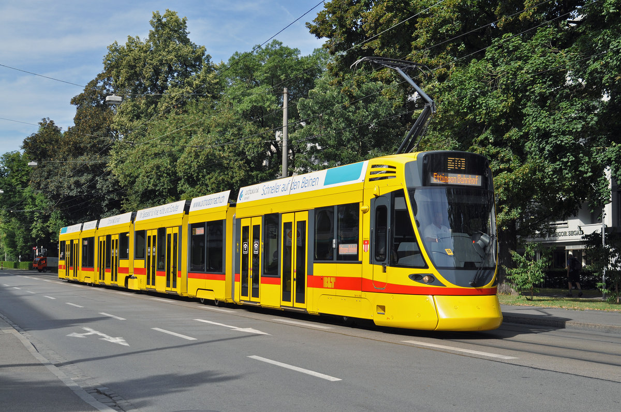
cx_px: 310
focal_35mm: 51
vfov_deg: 26.4
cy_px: 206
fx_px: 879
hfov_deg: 38.9
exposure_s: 1/1000
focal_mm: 34
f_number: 5
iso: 200
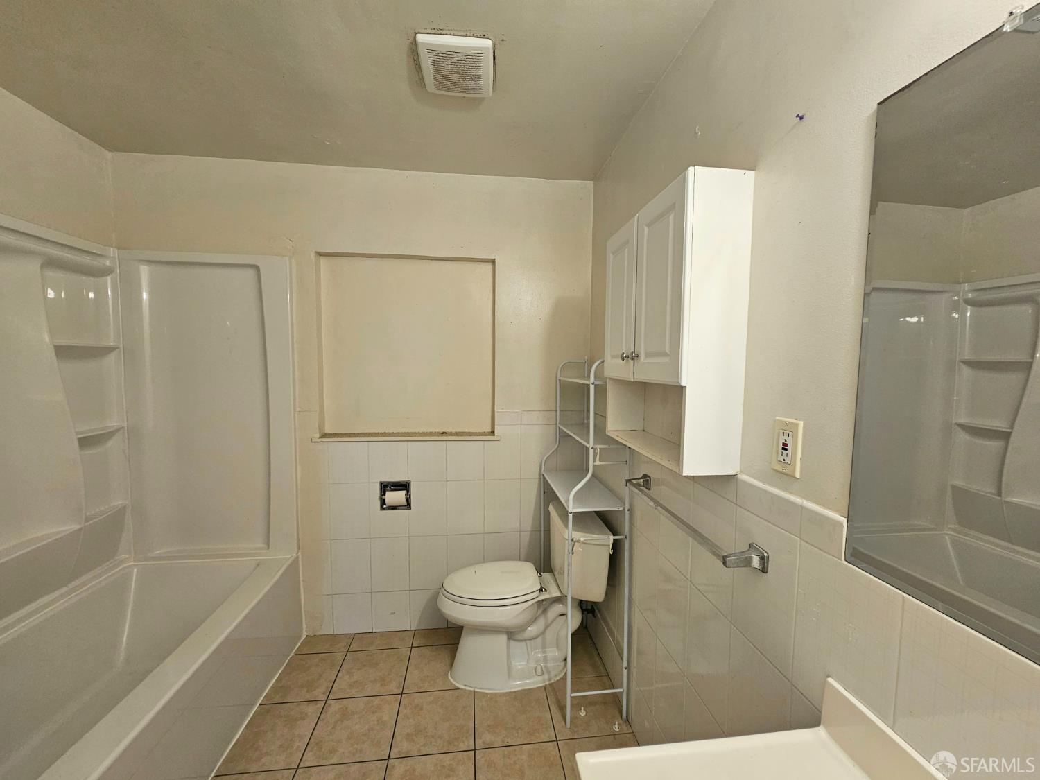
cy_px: 390
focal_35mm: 13
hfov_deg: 106.2
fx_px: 391
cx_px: 520
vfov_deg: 89.9
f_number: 2.2
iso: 100
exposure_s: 1/60.2
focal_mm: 2.2
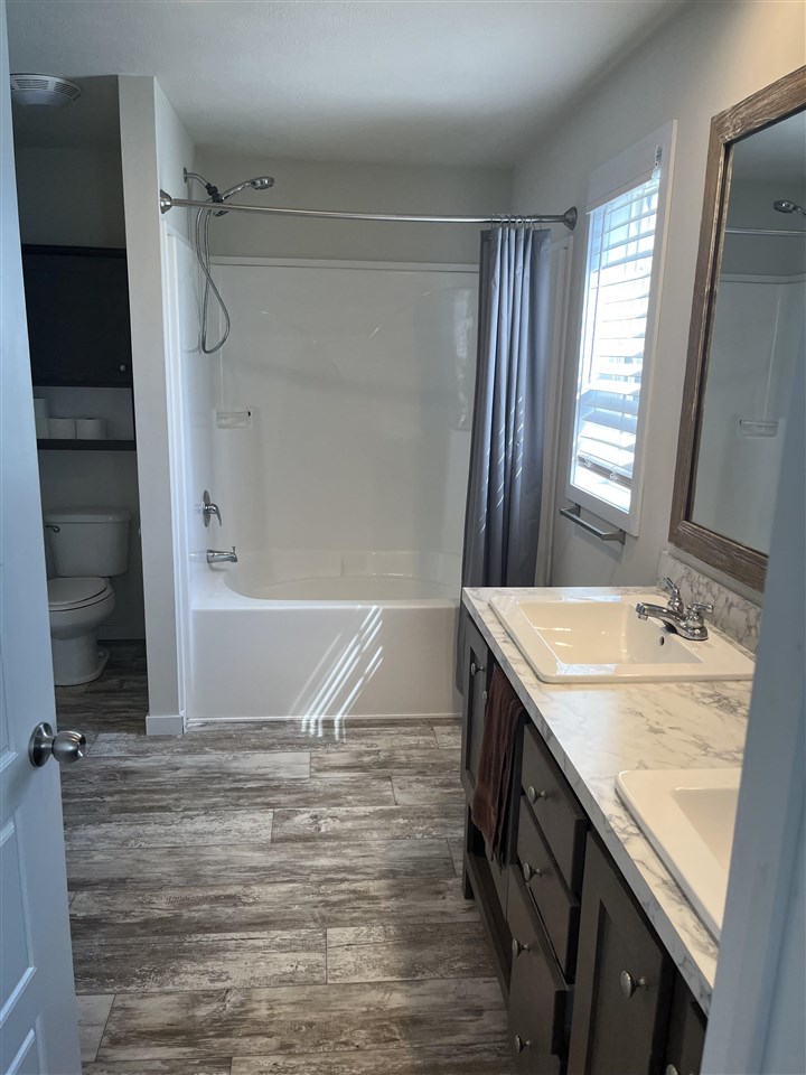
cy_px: 538
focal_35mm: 26
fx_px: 807
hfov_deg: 53.1
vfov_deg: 67.3
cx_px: 403
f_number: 1.6
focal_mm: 5.1
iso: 40
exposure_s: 1/120
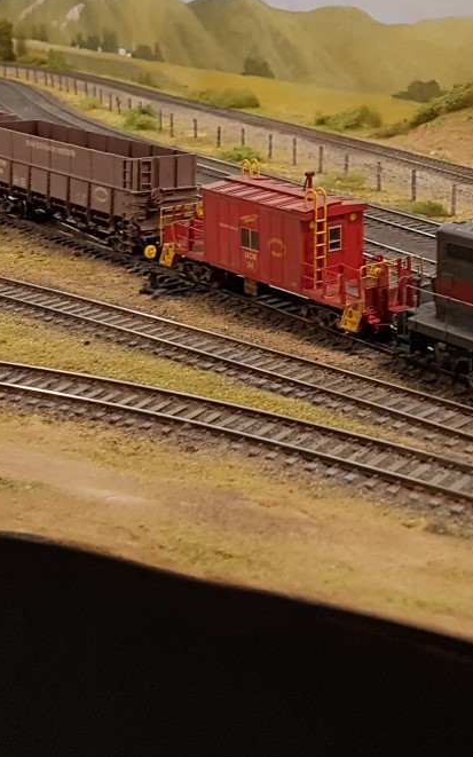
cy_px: 228
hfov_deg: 21.5
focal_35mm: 60
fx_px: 1238
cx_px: 316
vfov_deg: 33.6
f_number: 1.7
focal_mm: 4.2
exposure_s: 1/60
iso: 100
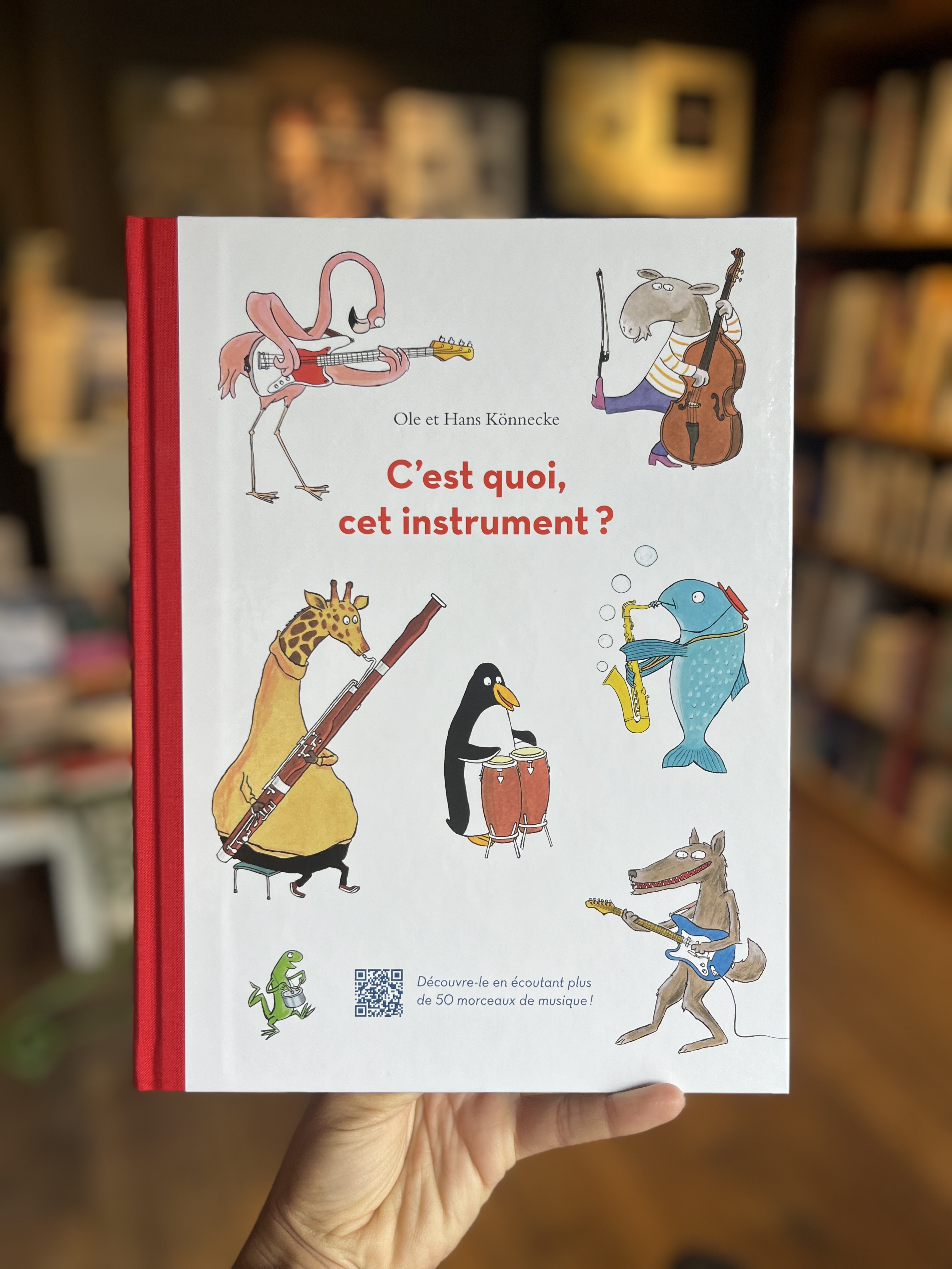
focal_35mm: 26
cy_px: 634
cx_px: 476
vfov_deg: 67.3
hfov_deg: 53.1
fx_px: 953
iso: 32
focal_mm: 5.1
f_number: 1.6
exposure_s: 1/122
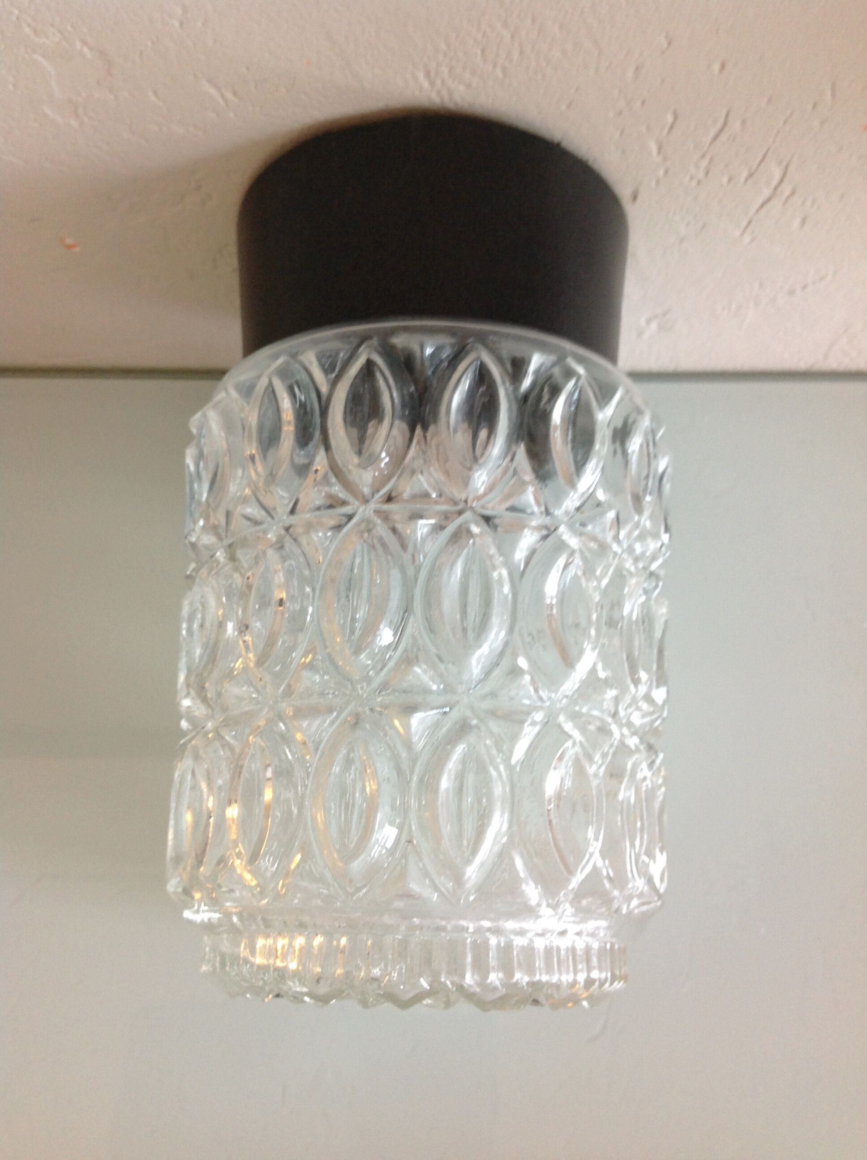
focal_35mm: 35
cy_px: 580
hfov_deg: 40.6
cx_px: 434
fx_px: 1172
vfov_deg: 52.7
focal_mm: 4.28
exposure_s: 1/15
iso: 80
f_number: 2.4
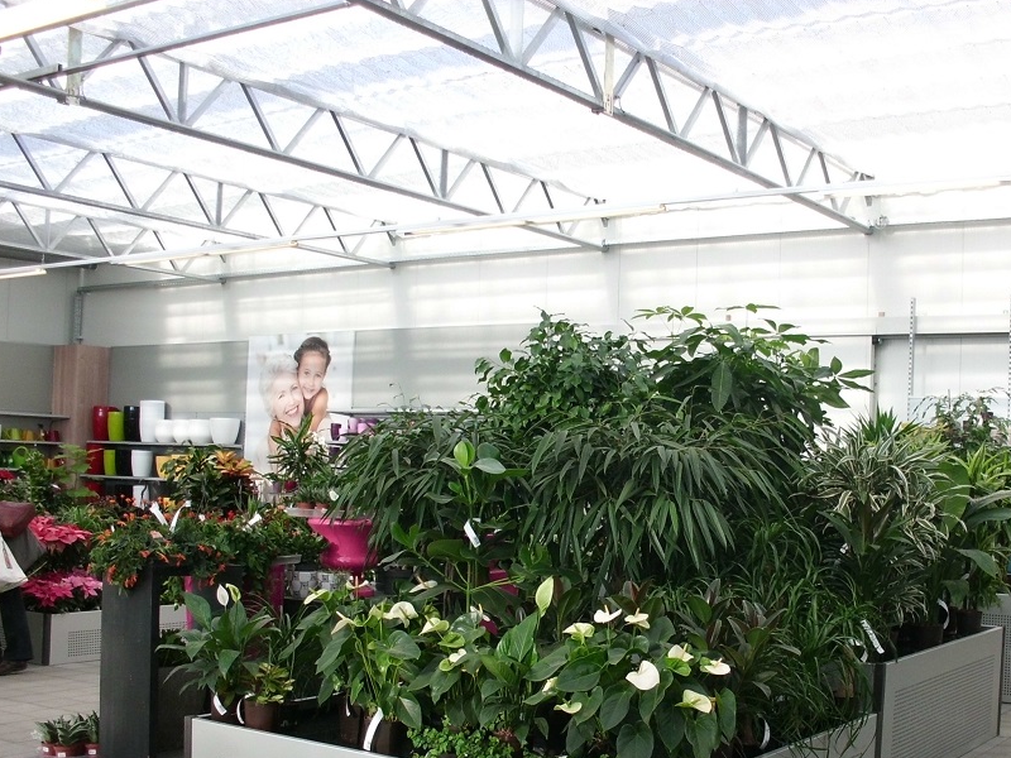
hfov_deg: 41.9
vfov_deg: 32.1
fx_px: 1314
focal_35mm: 45
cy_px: 467
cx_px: 605
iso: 100
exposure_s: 1/160
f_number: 2.9
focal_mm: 6.3
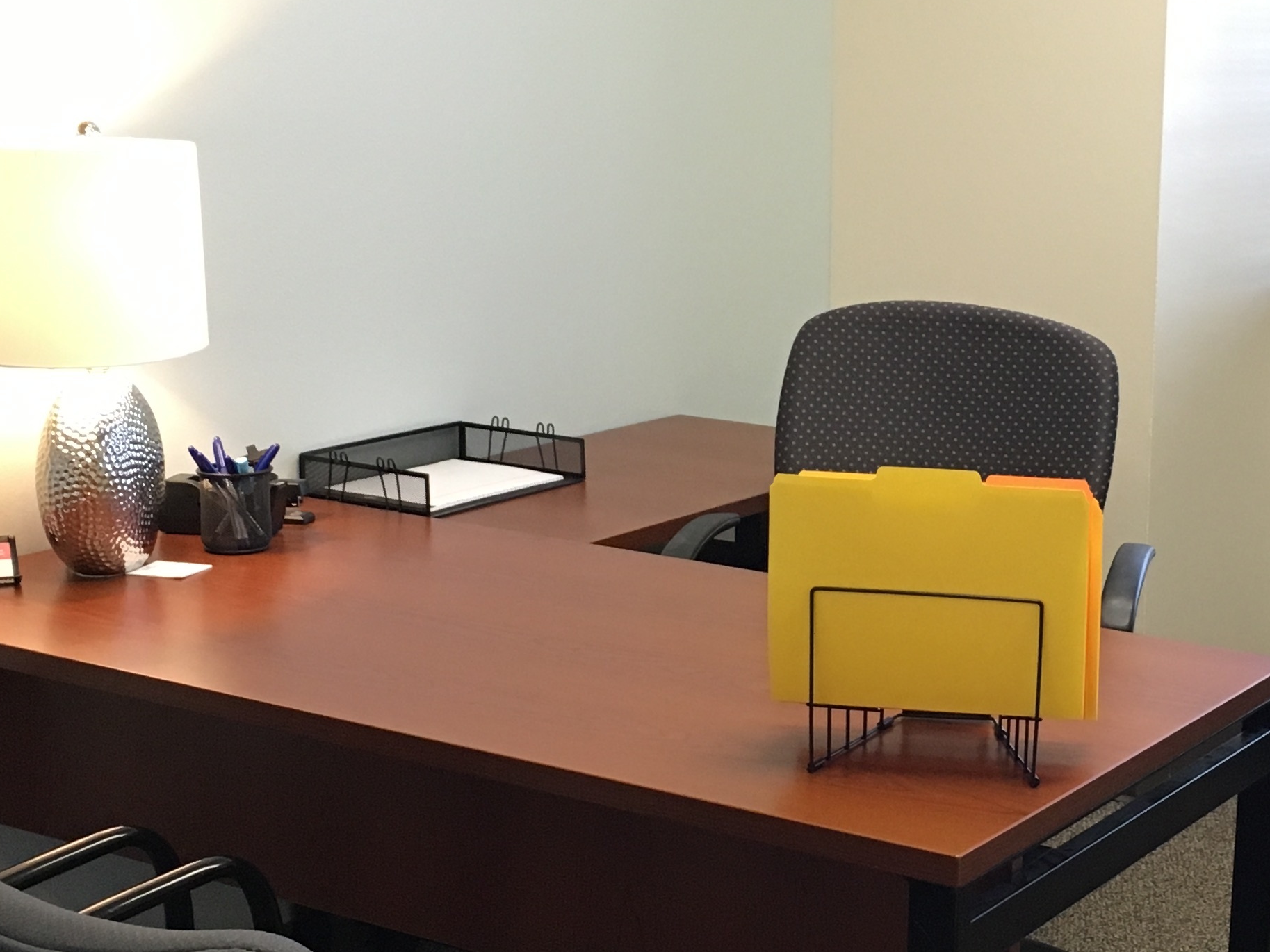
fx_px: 2348
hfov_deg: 29.8
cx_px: 952
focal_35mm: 64
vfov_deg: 22.9
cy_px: 487
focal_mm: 4.15
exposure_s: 1/30
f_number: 2.2
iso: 125
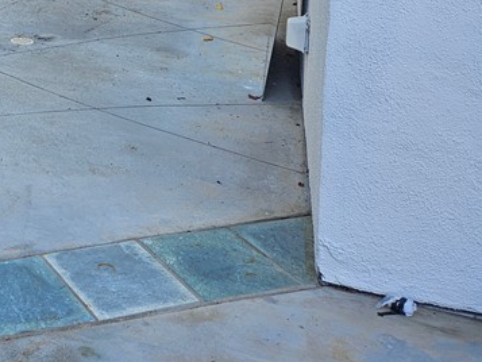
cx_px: -208
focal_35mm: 66
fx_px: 919
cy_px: -150
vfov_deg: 19.8
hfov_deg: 24.1
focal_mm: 5.4
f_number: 1.8
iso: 25
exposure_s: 1/180
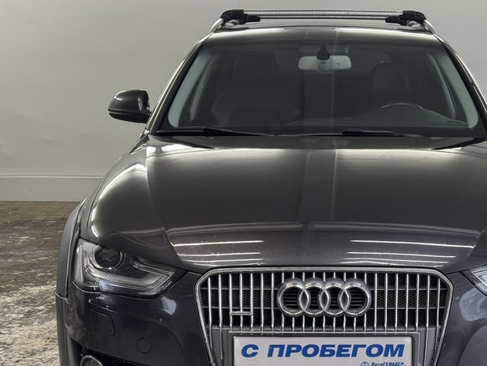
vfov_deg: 21.0
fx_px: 985
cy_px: 204
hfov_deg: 27.6
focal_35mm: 70
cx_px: 330
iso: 64
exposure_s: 1/100
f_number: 1.78
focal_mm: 6.76
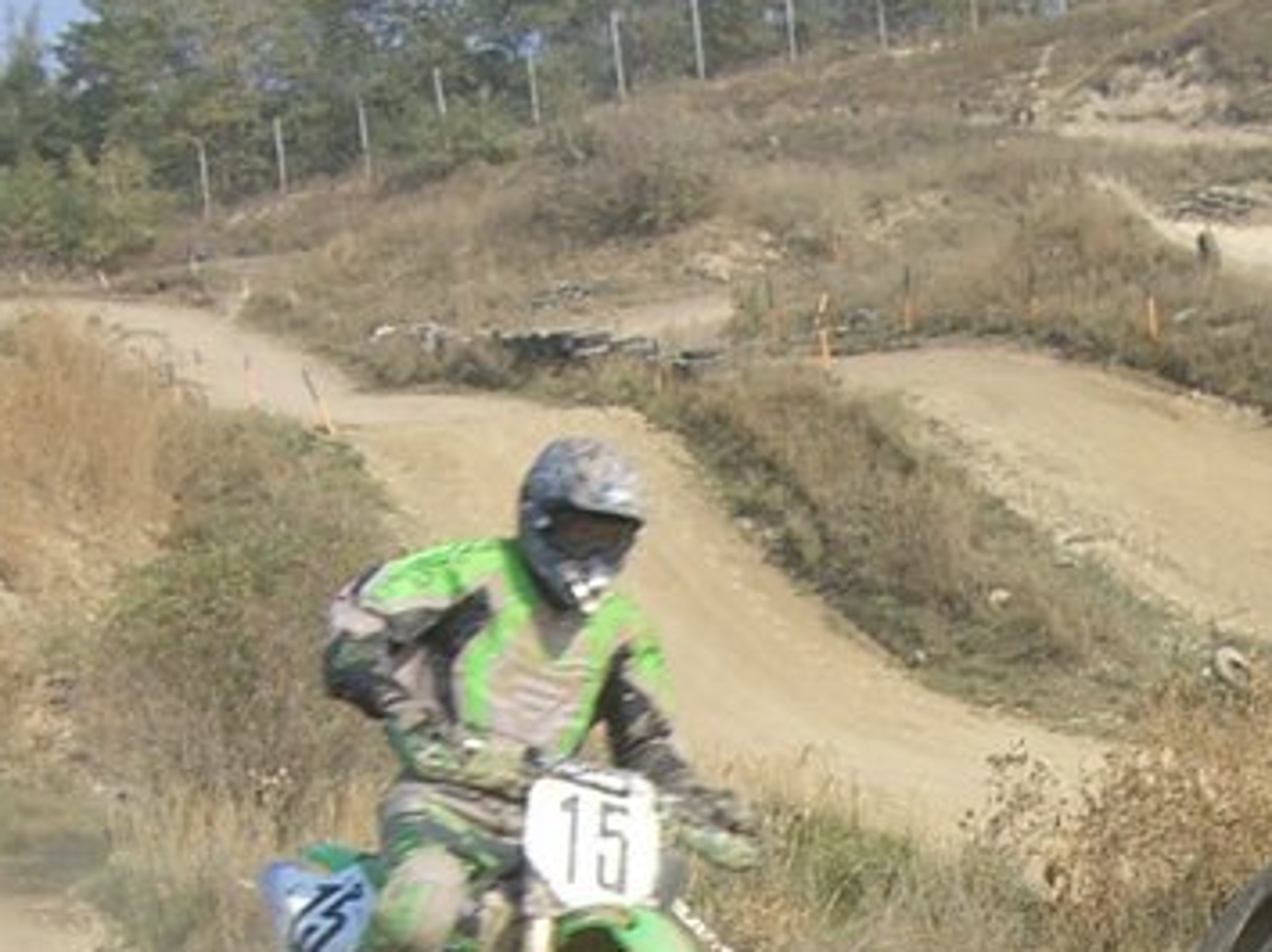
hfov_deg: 17.7
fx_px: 4039
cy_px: 1056
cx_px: 1020
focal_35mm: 110
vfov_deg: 13.2
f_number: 4.3
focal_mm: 6.2
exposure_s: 1/400
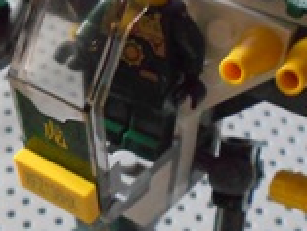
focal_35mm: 74
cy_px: 194
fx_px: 657
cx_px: 119
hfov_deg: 26.2
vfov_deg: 19.7
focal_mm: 4.6
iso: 800
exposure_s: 1/20
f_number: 3.2
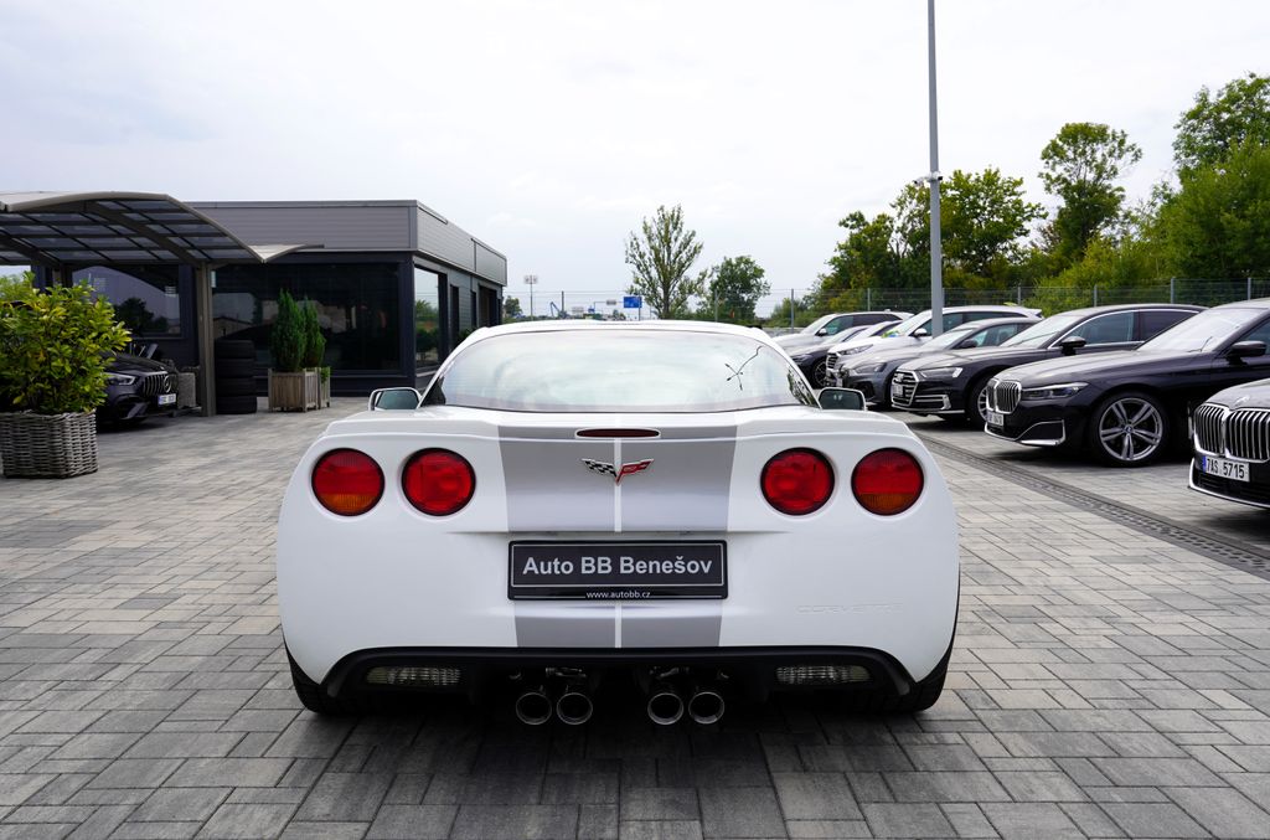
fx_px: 1126
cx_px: 635
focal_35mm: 32
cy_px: 420
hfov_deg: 58.8
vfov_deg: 40.9
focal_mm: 32
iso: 100
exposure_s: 1/160
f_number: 10
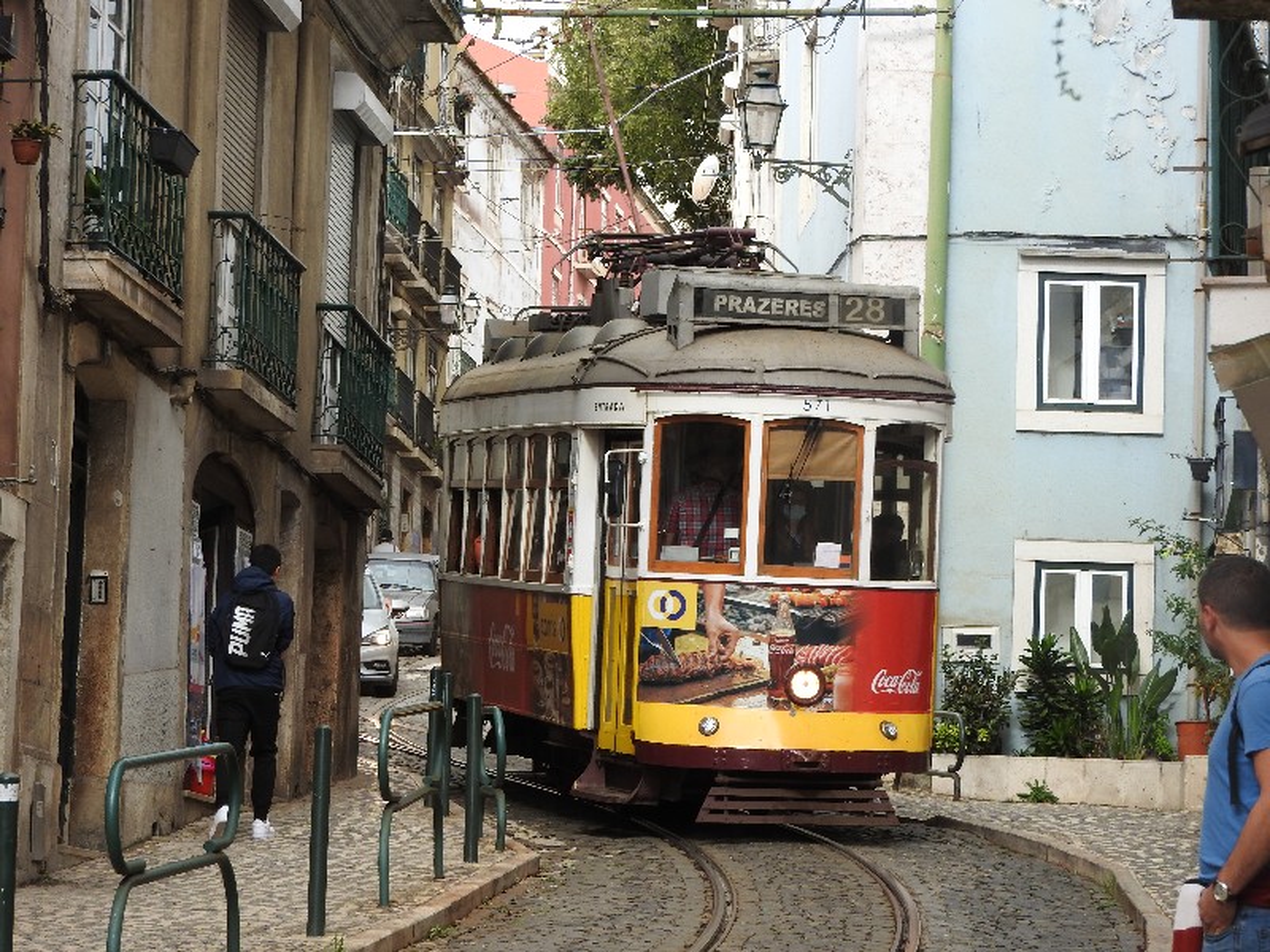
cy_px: 476
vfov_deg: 11.9
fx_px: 4586
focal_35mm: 125
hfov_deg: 15.8
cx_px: 635
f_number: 5
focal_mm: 22.4
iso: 100
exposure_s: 1/100
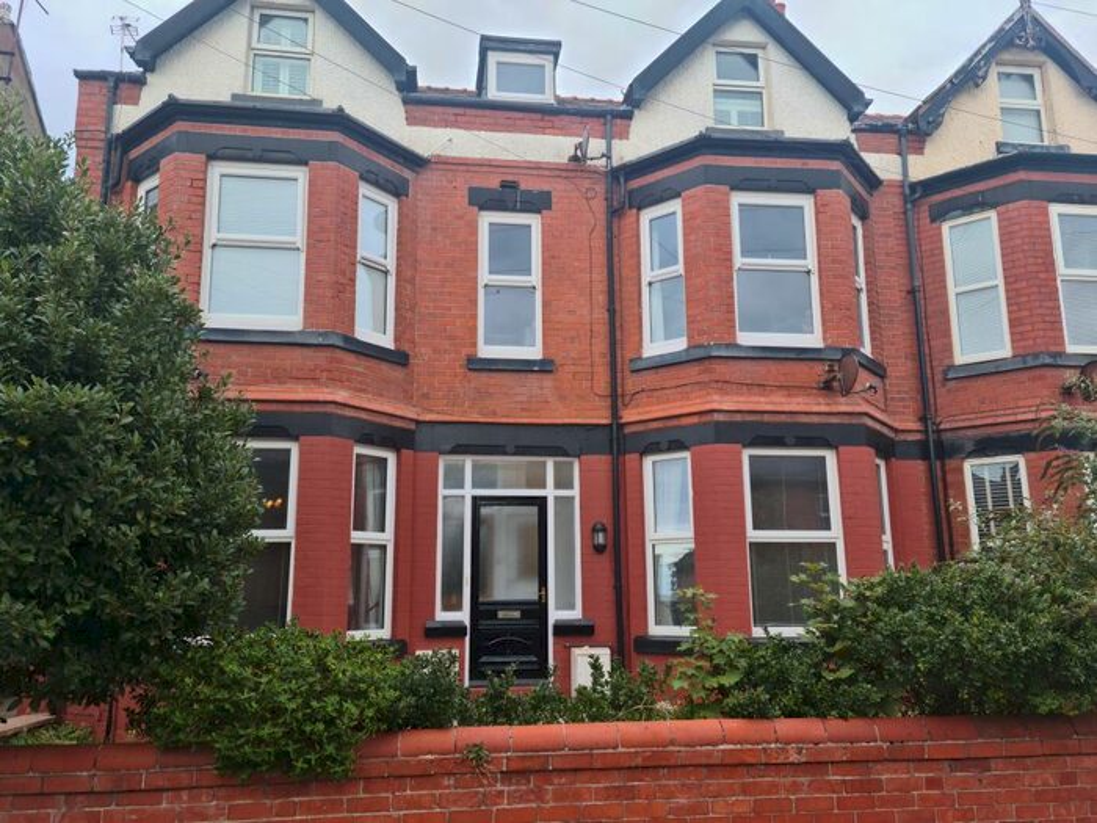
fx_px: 856
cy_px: 412
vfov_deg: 51.4
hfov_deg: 65.3
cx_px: 548
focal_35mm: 27
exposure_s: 1/109
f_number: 2
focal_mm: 5.9
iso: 25
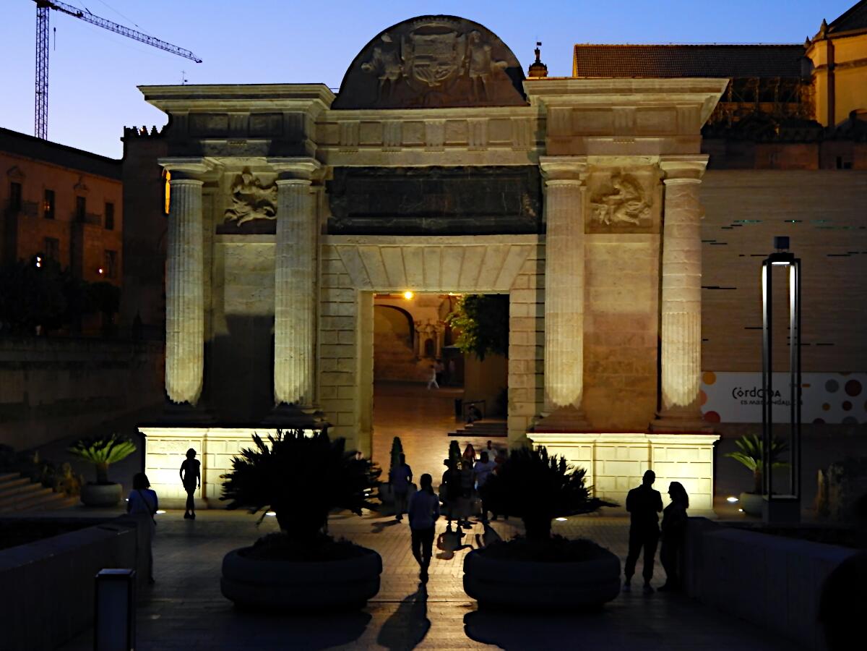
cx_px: 434
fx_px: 1378
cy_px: 326
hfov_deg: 34.9
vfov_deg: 26.6
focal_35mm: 55
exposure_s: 1/15
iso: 640
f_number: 3.8
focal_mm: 9.7
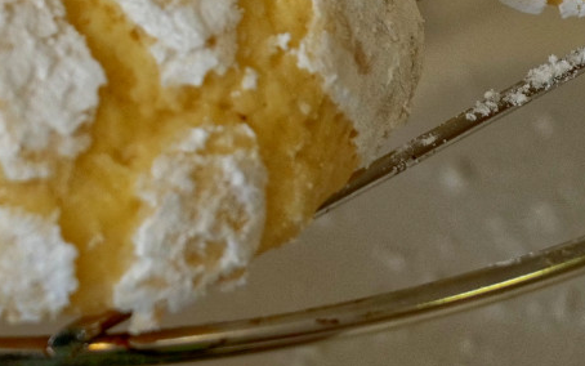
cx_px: 27
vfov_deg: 5.7
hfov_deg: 9.3
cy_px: -420
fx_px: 3572
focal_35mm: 224
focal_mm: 52
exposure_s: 1/80
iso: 2000
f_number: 8
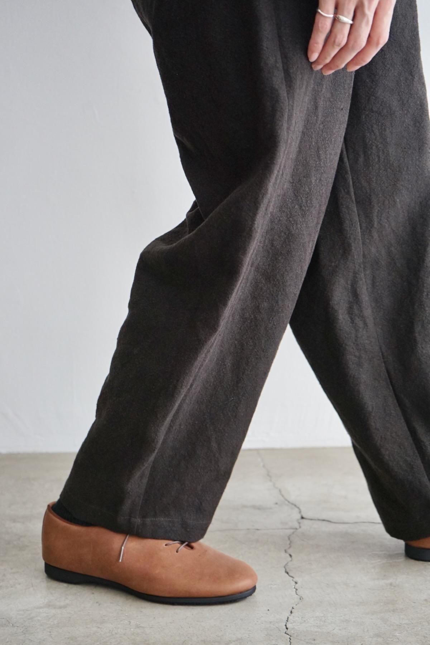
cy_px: 322
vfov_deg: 36.2
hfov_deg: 24.6
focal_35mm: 55
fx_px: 985
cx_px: 215
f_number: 5
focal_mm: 55
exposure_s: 1/160
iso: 2000
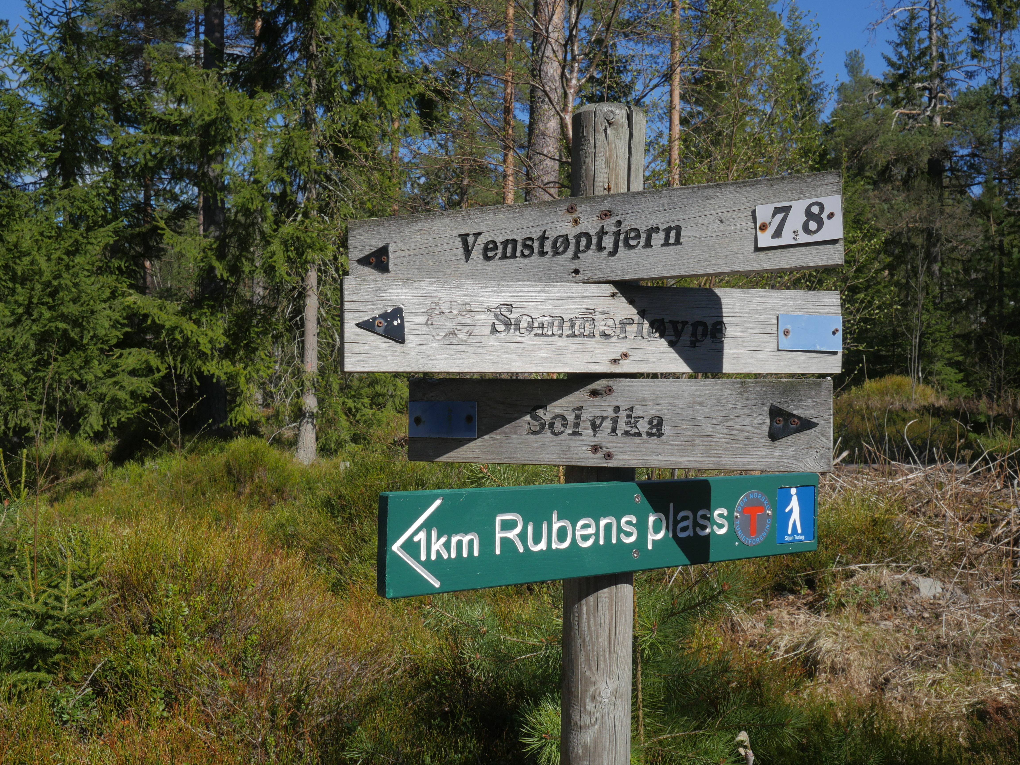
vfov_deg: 41.8
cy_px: 382
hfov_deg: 54.0
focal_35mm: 34
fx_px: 1002
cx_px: 510
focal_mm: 17
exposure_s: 1/250
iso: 200
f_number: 10
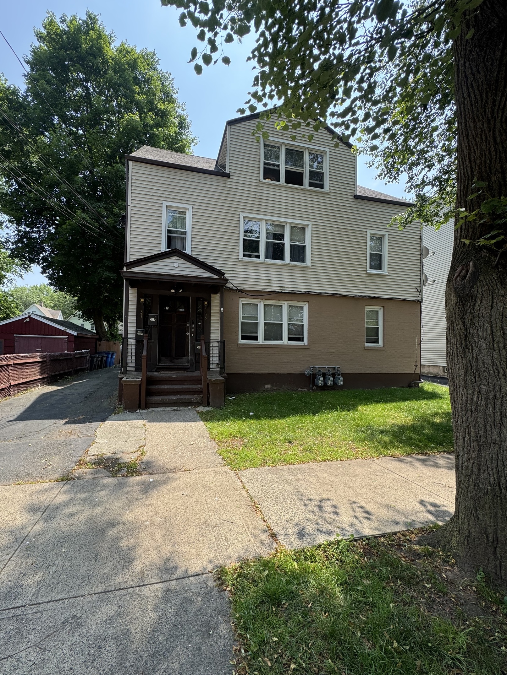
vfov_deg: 98.2
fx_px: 293
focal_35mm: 15
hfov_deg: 81.7
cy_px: 343
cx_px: 241
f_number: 2.2
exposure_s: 1/479
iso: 40
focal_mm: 2.22
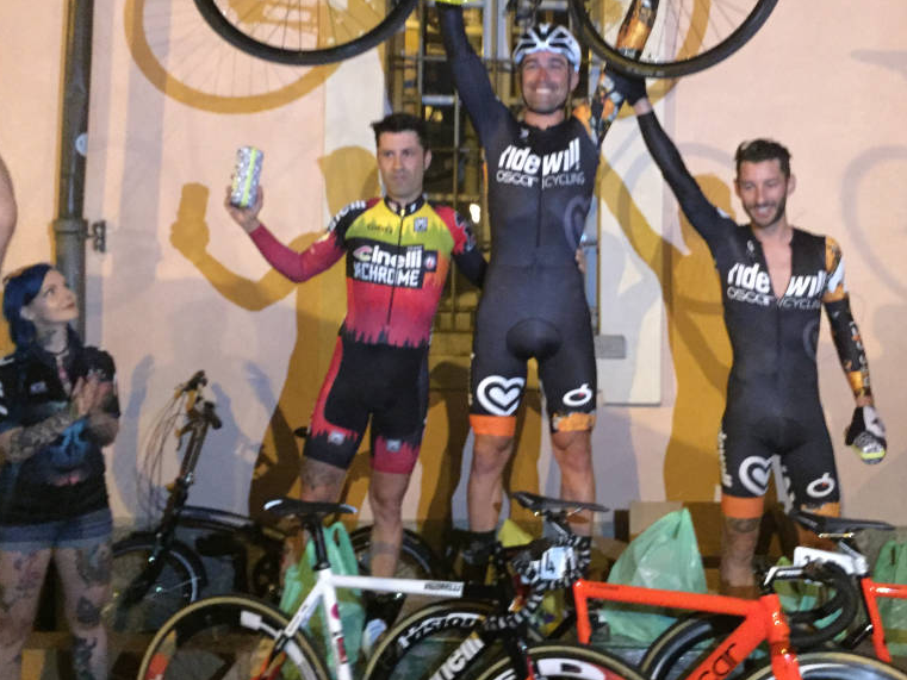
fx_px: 1022
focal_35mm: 39
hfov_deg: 47.7
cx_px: 527
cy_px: 245
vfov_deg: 36.6
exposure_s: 1/17
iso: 800
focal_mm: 4.15
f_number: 2.2
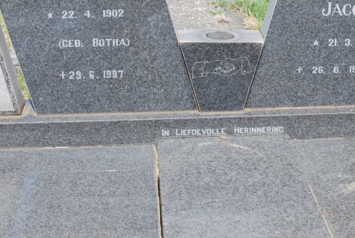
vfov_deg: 15.9
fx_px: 829
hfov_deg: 24.1
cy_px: -10
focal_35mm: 84
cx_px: 232
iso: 100
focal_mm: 26
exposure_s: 1/200
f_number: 7.1
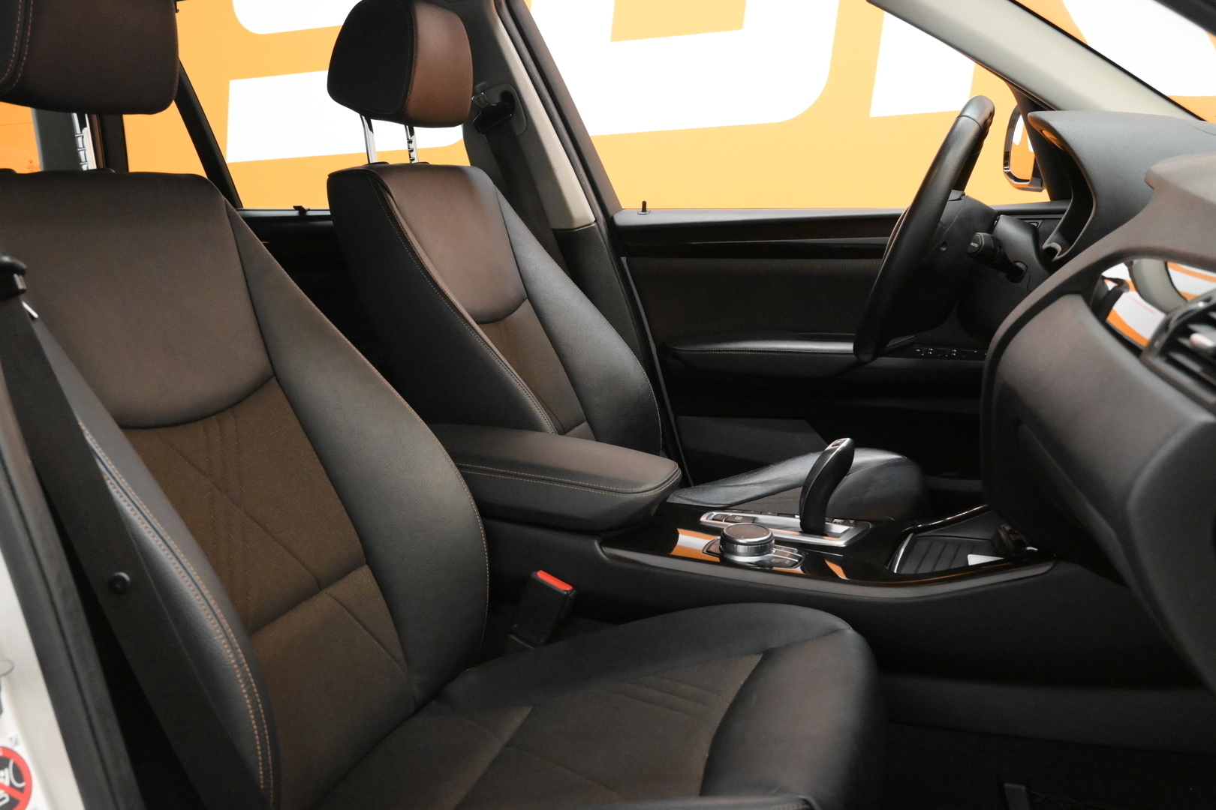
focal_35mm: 38
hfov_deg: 50.4
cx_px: 608
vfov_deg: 34.8
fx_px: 1292
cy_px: 405
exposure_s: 1/125
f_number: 5.6
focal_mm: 25.5
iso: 6400
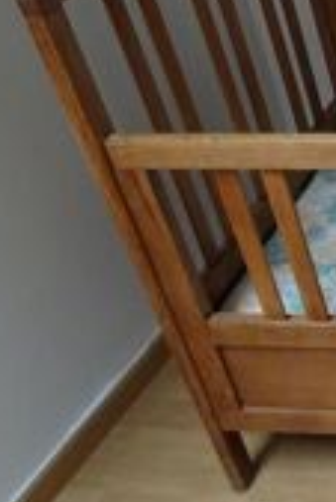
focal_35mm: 71
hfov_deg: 15.4
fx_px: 992
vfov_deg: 28.3
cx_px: 675
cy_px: 181
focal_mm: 4.1
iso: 200
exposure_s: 1/30
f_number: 3.5
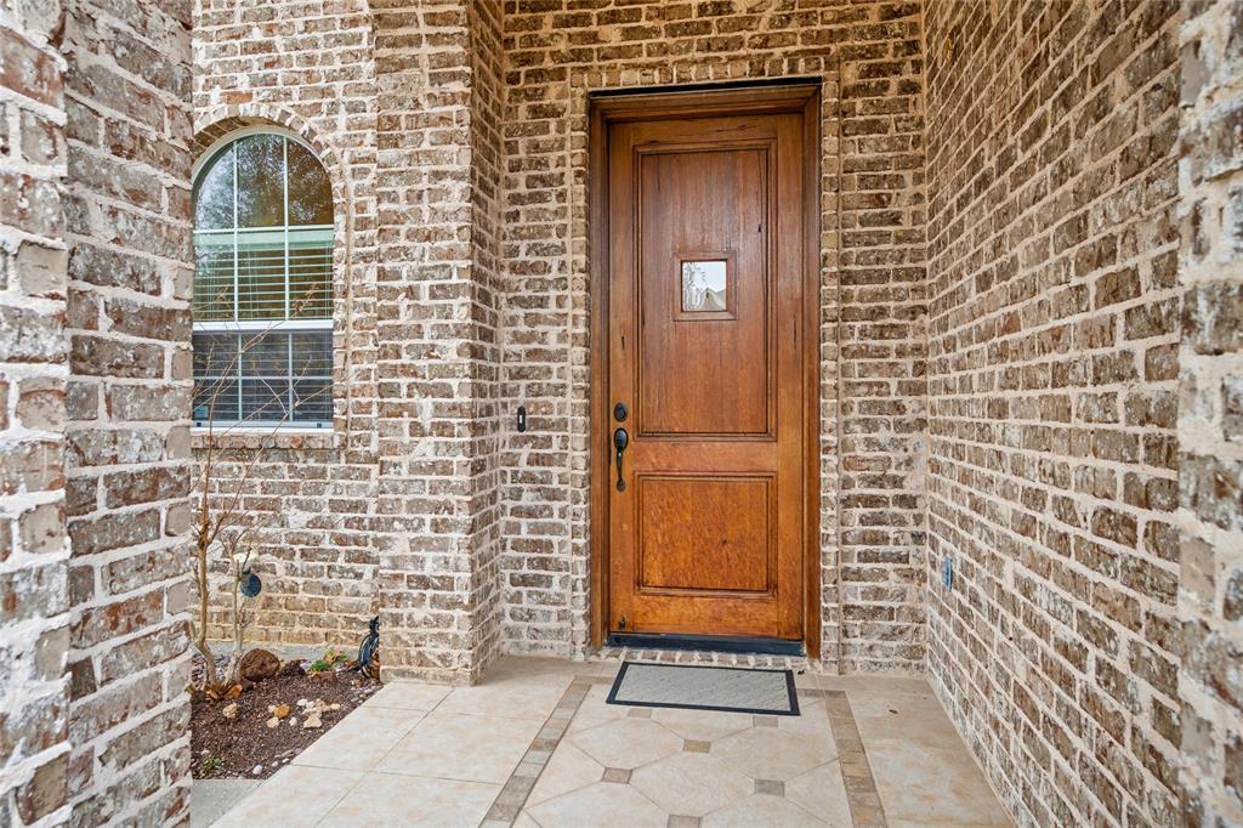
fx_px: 725
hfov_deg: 81.2
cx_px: 622
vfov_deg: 59.5
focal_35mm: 21
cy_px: 414
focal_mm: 21
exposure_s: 1/3.33
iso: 250
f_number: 8
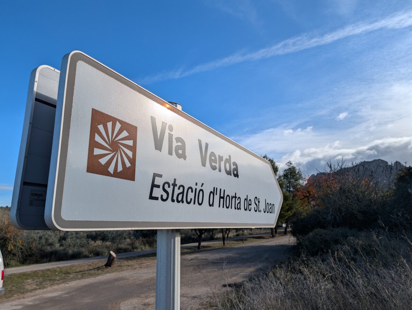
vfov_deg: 56.9
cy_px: 155
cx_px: 206
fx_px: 286
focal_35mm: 24
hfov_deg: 71.5
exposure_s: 1/2053
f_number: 1.68
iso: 20
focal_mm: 6.9
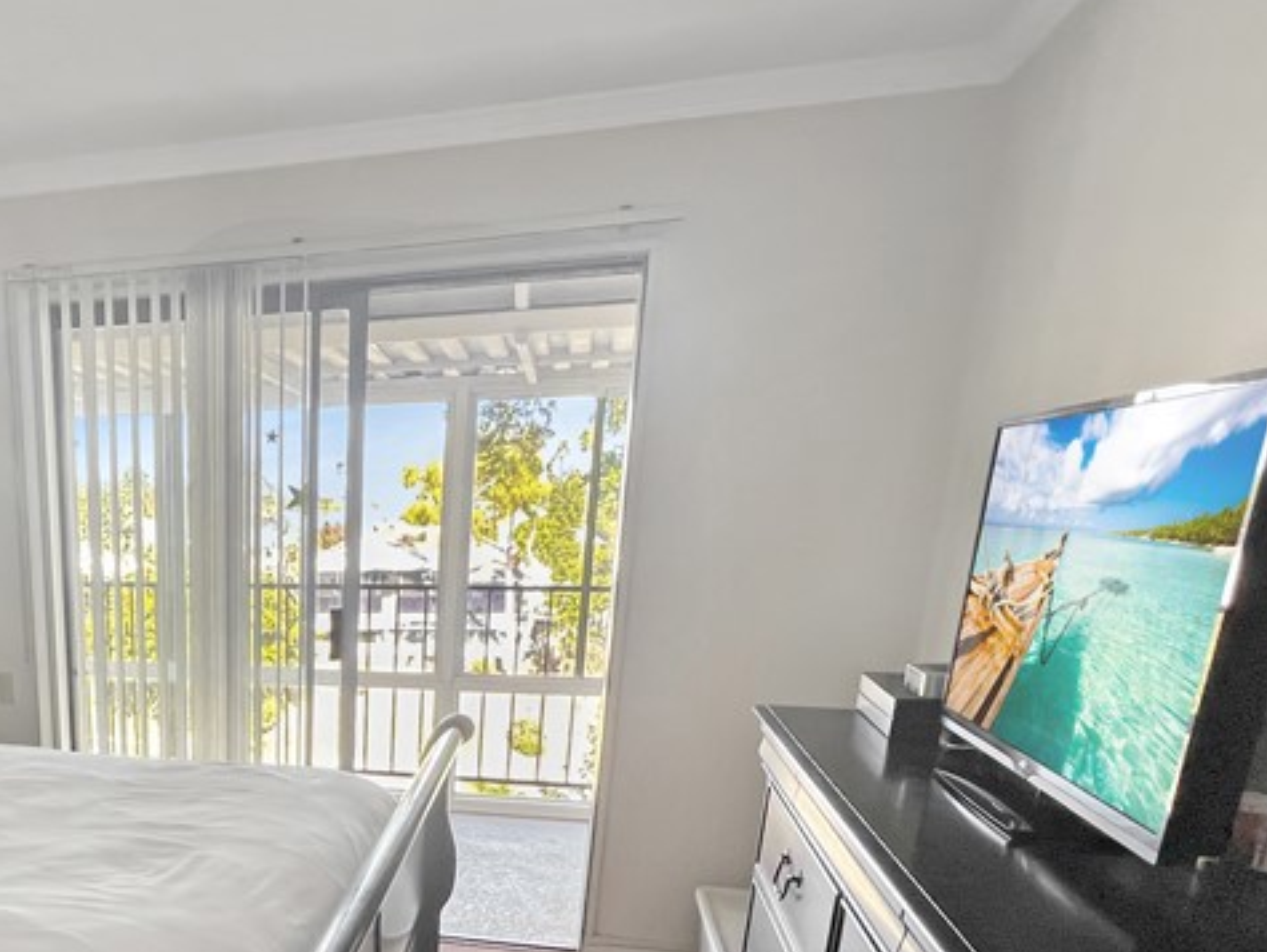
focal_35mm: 28
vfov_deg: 45.9
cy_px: 824
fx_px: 1026
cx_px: 200
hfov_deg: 57.2
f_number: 1.8
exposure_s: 1/120
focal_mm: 1.57
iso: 125
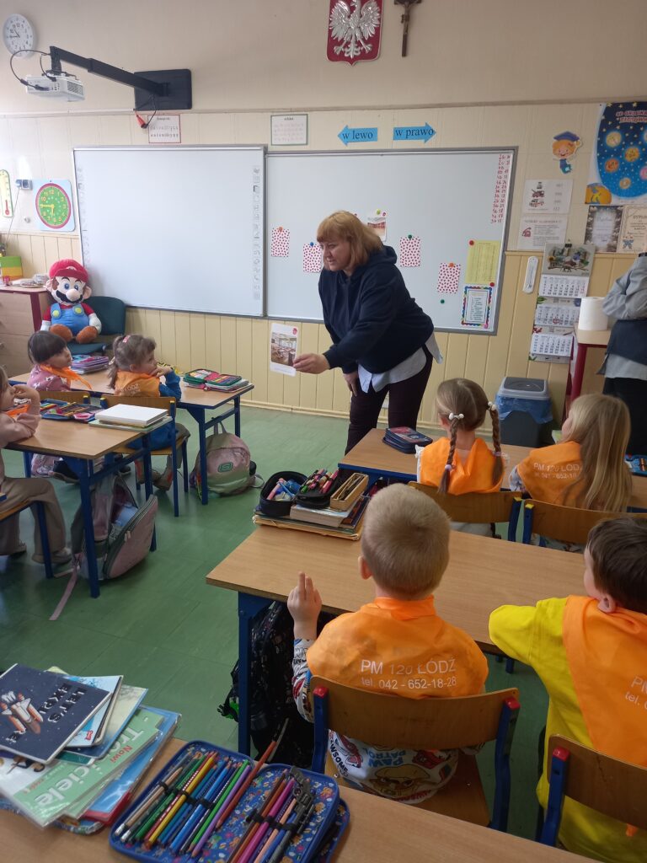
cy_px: 432
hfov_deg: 54.9
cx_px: 324
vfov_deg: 69.4
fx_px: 623
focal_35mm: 25
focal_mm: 4.6
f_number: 2
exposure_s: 1/50
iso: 125
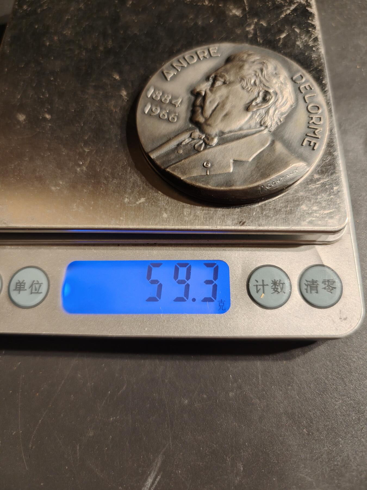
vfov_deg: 73.9
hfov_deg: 58.9
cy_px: 245
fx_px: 325
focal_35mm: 23
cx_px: 184
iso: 250
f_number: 1.6
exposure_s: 1/126
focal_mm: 6.06
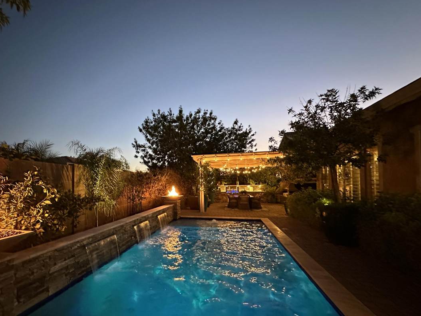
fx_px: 207
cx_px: 169
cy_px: 182
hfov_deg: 89.9
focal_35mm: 17
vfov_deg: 74.3
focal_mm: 2.22
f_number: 2.2
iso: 1250
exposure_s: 1/40
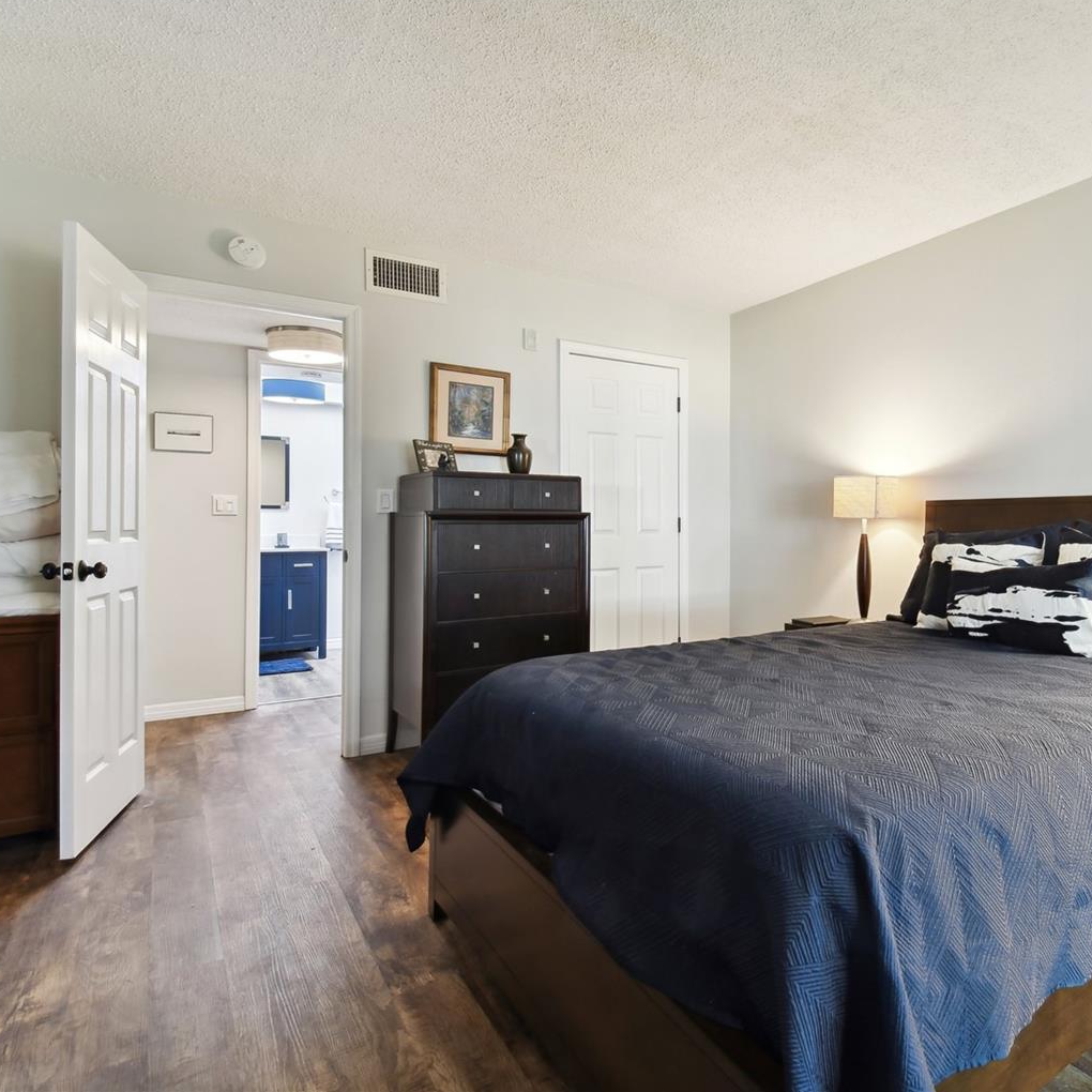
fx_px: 714
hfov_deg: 71.3
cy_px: 522
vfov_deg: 74.8
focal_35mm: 20
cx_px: 774
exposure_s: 1/1.25
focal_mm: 10
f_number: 8
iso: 100
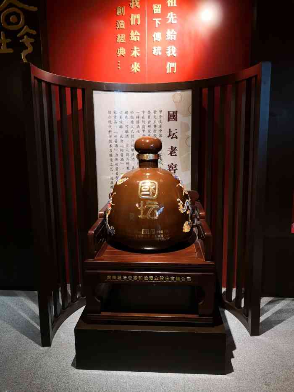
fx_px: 306
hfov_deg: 51.4
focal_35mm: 27
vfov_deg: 65.3
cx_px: 147
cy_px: 196
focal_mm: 3.95
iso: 250
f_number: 1.6
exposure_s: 1/33.3
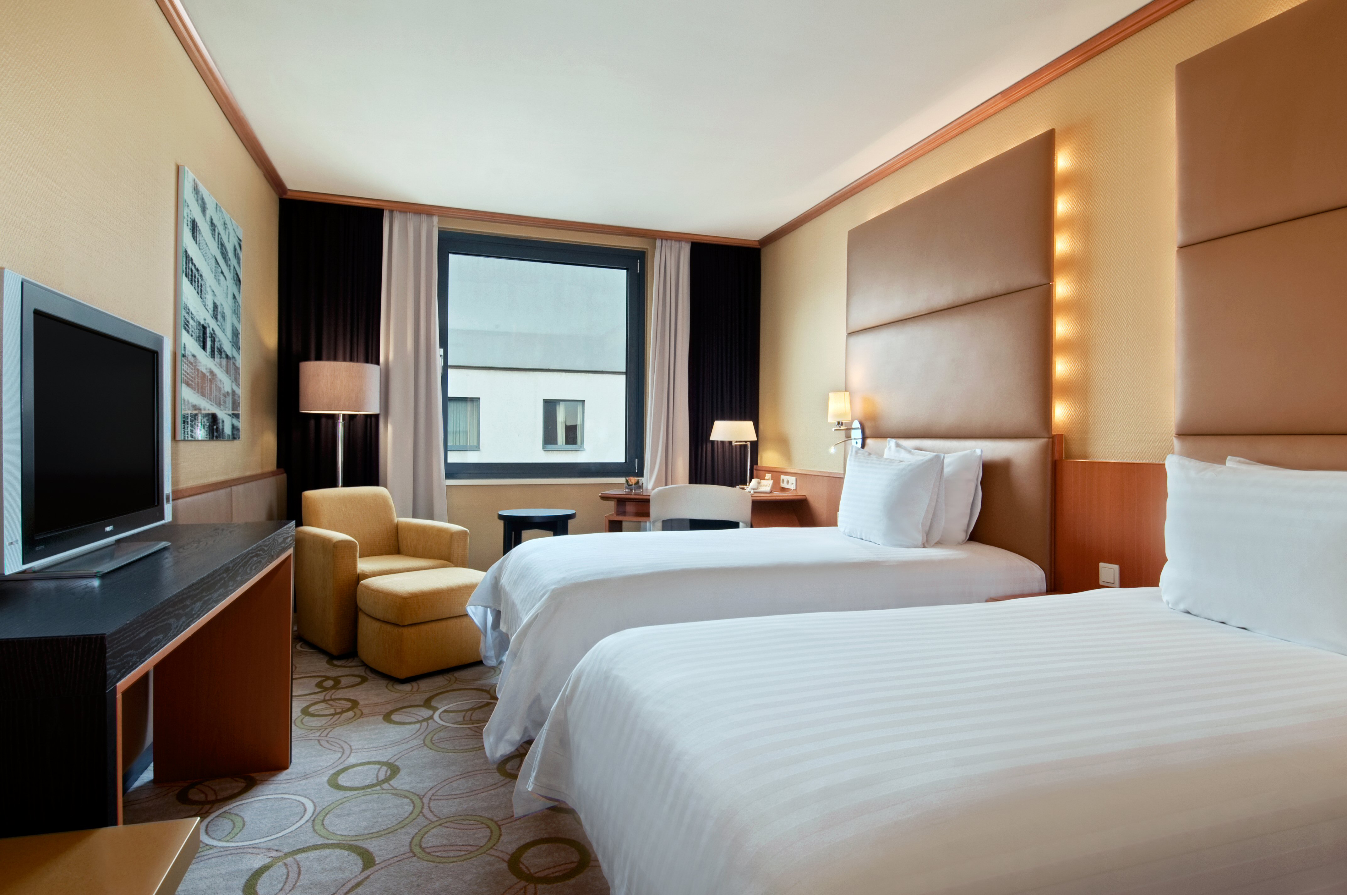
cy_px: 448
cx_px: 674
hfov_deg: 90.1
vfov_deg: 67.2
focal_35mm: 18
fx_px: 673
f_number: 8
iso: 280
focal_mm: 12
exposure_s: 1/20
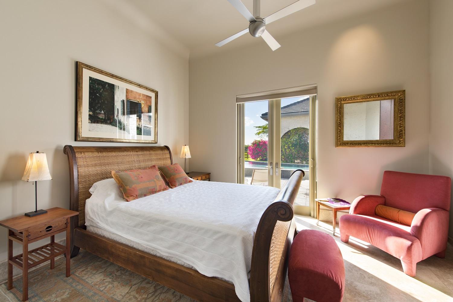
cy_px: 151
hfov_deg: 104.2
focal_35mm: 14
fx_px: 176
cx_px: 226
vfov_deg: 81.2
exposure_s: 1/160
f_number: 10
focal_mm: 14
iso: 100
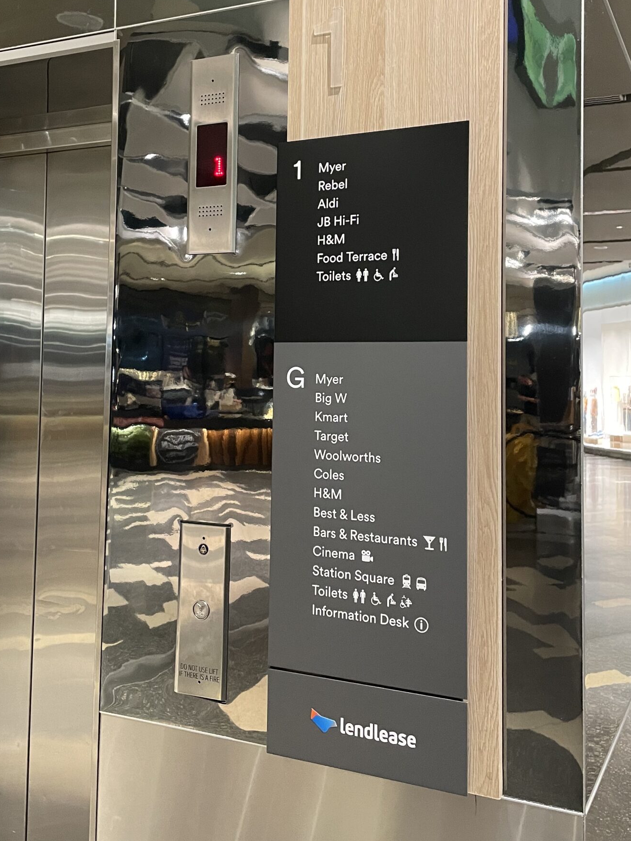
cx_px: 295
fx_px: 924
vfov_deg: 48.7
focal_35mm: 38
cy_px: 339
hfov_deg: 37.7
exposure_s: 1/50
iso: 400
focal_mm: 4.2
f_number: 1.6
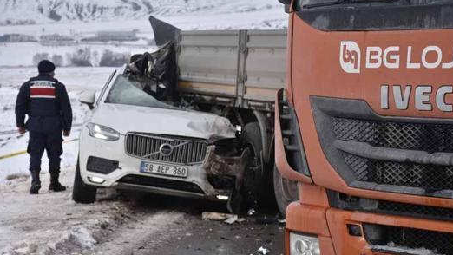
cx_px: 226
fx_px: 1526
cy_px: 144
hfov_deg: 16.9
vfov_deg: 9.6
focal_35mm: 127
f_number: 8
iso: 160
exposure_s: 1/500
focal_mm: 80
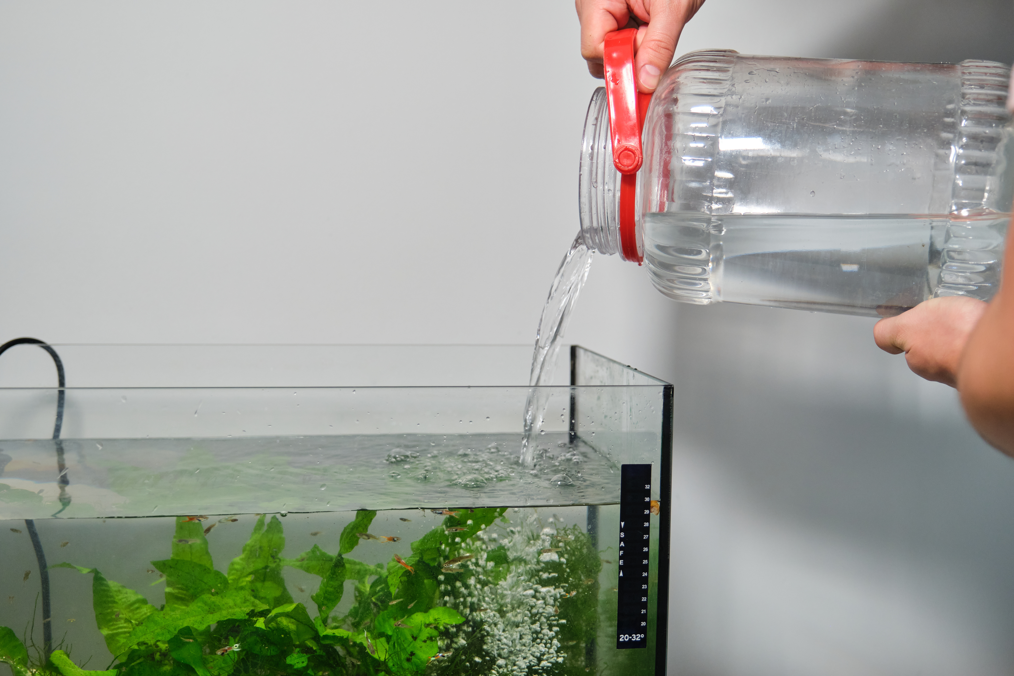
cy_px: 338
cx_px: 507
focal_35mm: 39
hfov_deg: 49.6
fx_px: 1098
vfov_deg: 34.2
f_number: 2.8
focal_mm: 25.7
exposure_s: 1/125
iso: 500
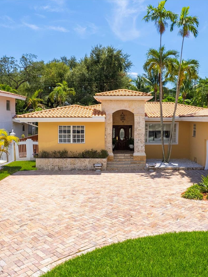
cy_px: 139
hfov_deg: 44.0
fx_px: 256
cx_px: 120
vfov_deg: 56.8
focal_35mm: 32
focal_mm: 8.38
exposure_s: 1/3000
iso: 110
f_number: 2.8
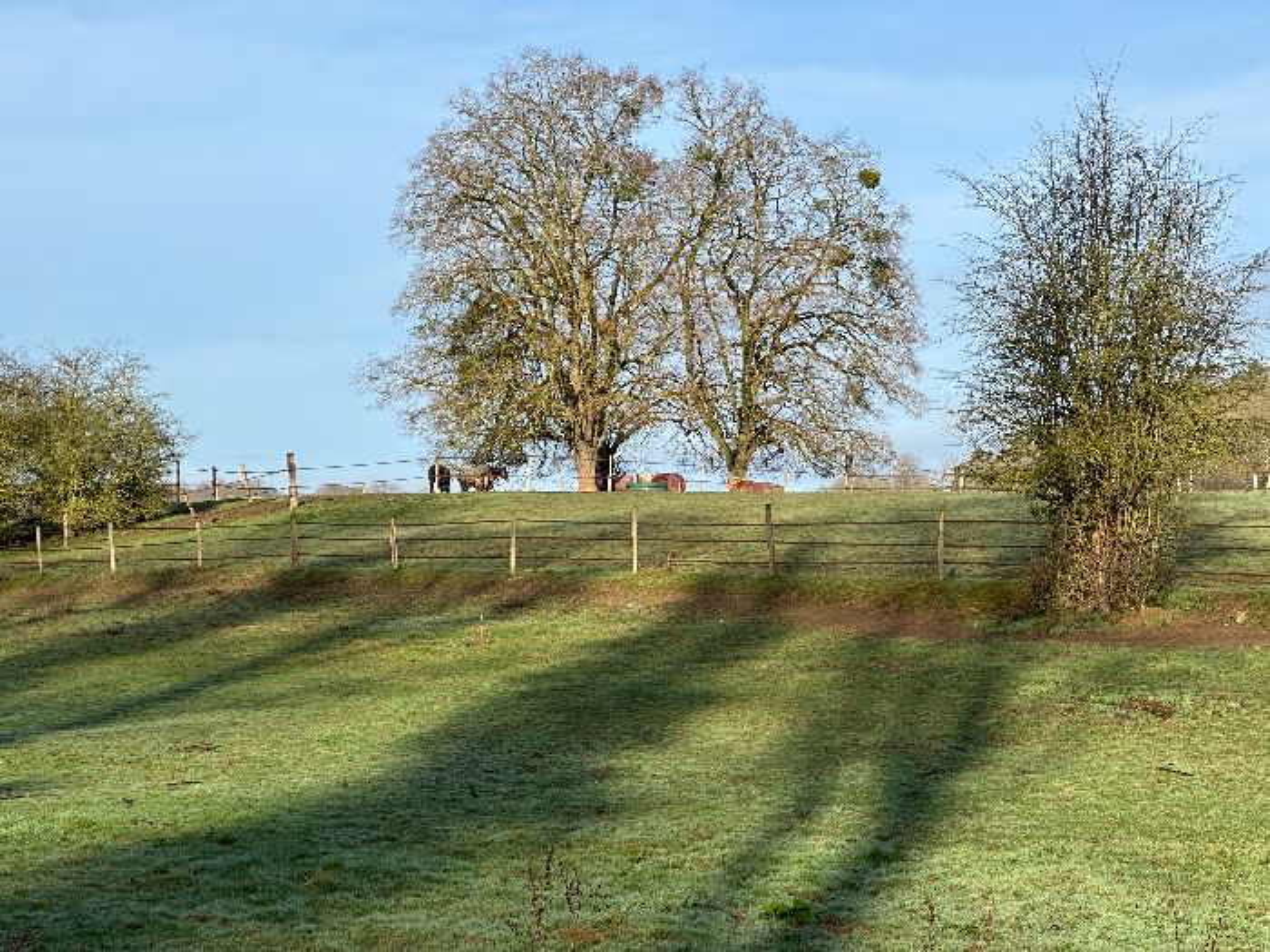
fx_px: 2825
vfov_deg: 19.1
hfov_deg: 25.3
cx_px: 635
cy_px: 476
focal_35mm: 77
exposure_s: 1/511
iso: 32
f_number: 2.8
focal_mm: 9
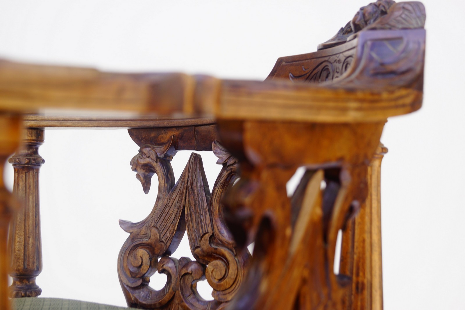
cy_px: 155
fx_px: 775
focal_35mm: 60
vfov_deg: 22.6
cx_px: 232
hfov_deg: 33.4
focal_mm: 40
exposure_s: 1/80
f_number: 5
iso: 100
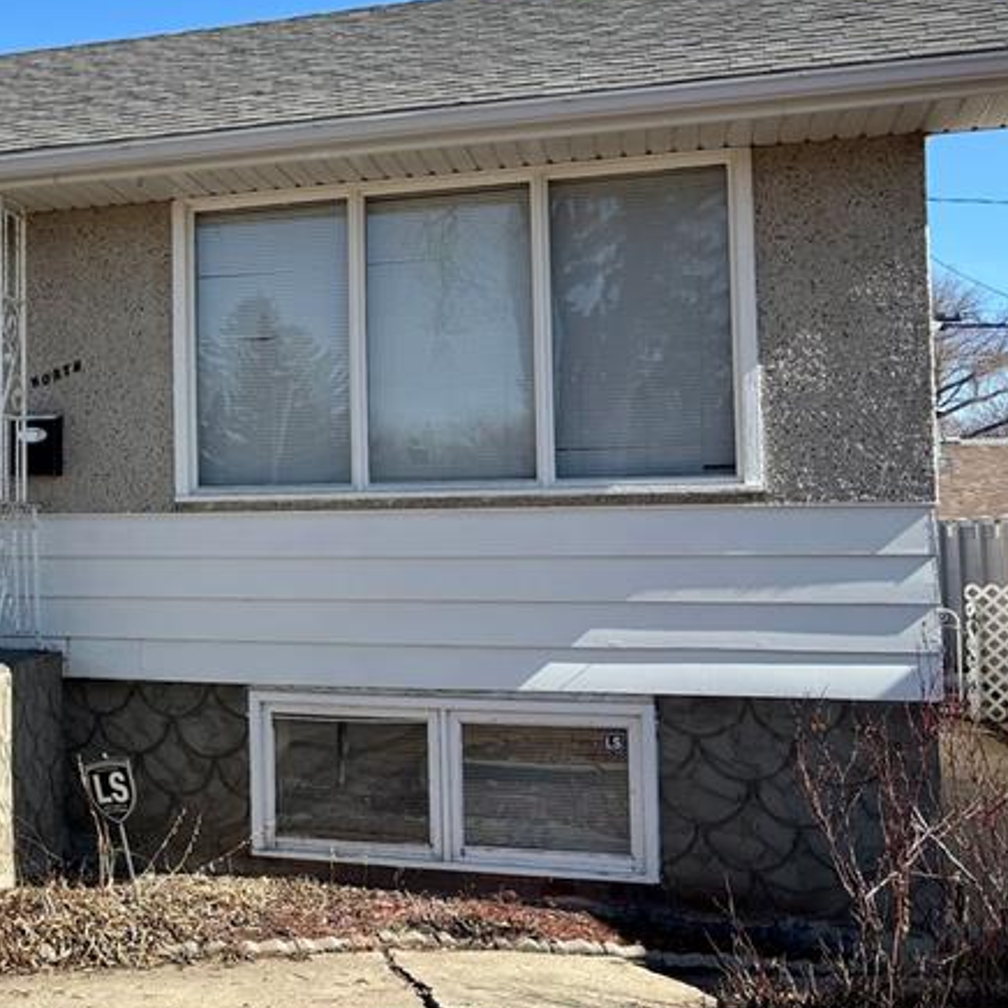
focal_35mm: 54
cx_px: -76
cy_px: 446
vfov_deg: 31.6
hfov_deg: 28.9
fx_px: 1779
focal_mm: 5.96
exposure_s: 1/2639
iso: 50
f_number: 1.6
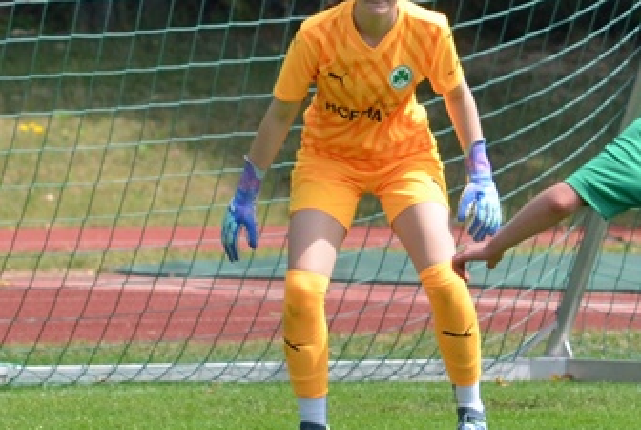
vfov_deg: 2.5
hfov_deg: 3.7
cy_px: 299
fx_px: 9806
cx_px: 540
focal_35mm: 550
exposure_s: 1/1600
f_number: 5.6
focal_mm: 185
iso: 400
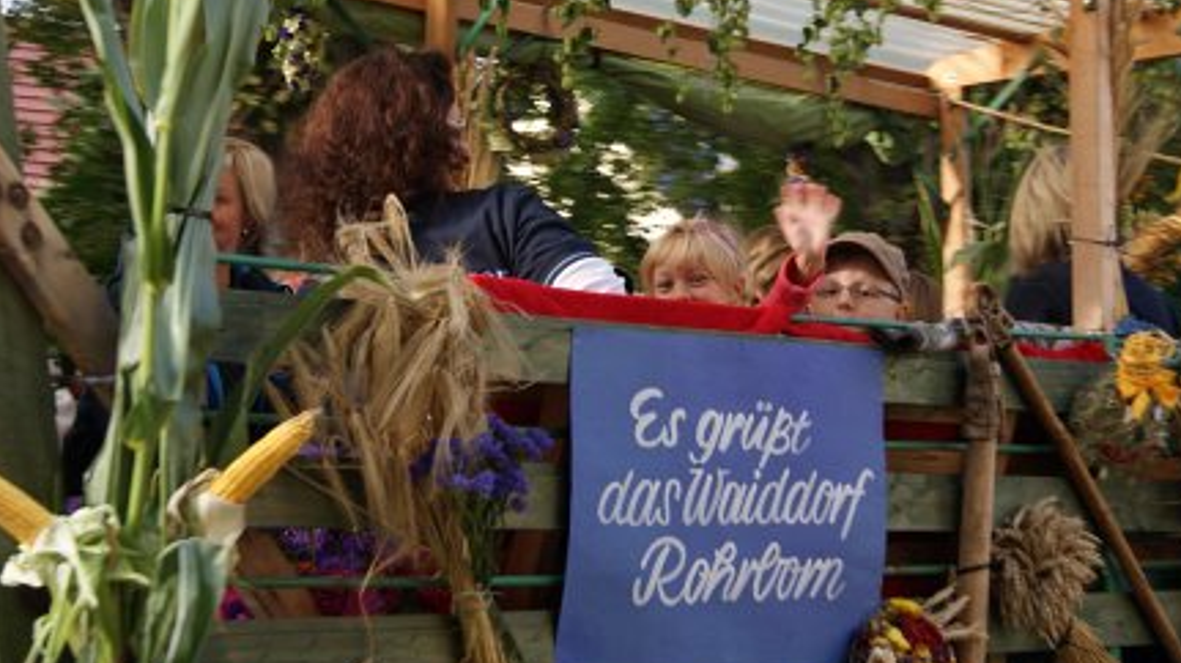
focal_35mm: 82
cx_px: 649
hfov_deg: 26.0
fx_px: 2560
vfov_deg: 14.7
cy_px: 148
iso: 100
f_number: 5.6
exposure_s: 1/80
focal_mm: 35
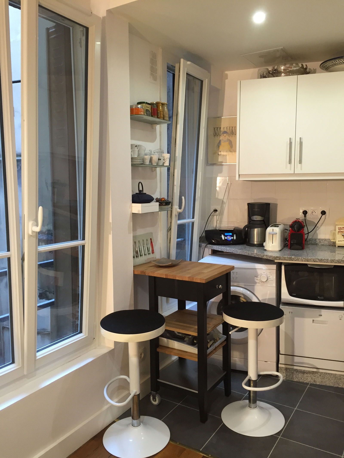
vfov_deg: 61.7
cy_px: 229
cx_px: 172
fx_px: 384
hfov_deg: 48.2
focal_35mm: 29
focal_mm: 4.15
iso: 100
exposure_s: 1/33
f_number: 2.2
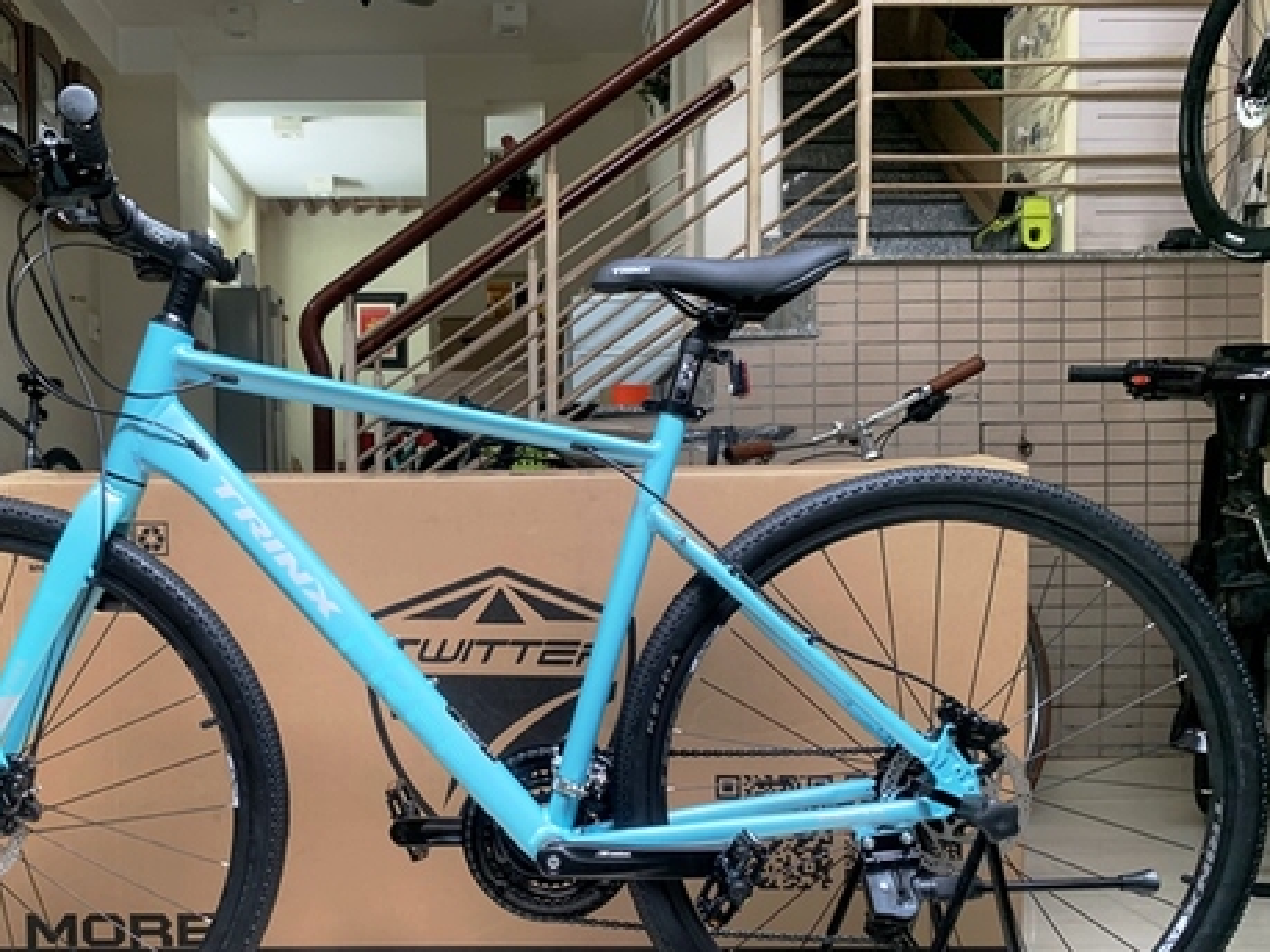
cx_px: 481
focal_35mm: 34
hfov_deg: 53.4
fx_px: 1247
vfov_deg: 41.4
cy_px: 617
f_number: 1.8
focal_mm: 4.25
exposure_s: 1/106
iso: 100
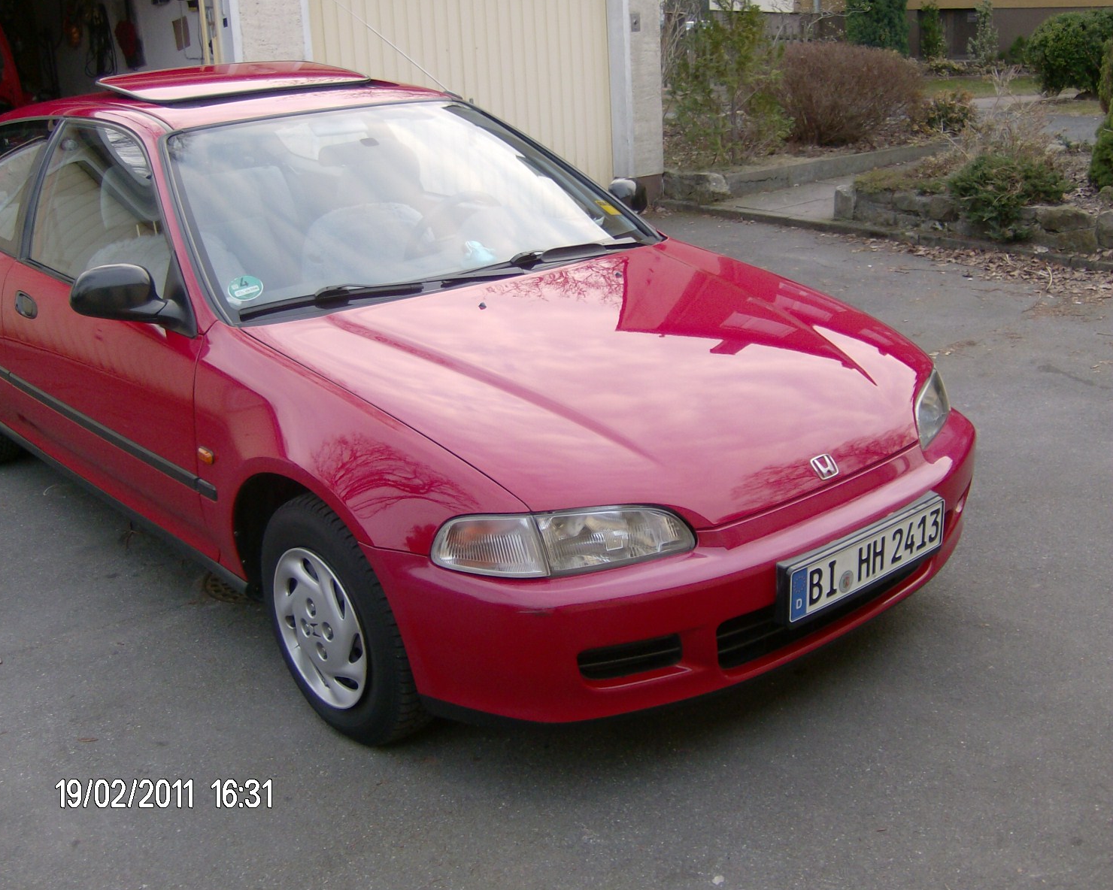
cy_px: 443
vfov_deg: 39.2
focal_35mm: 38
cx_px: 584
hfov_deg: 47.9
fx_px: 1252
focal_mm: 6
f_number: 2.8
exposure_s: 1/98.2
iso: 100
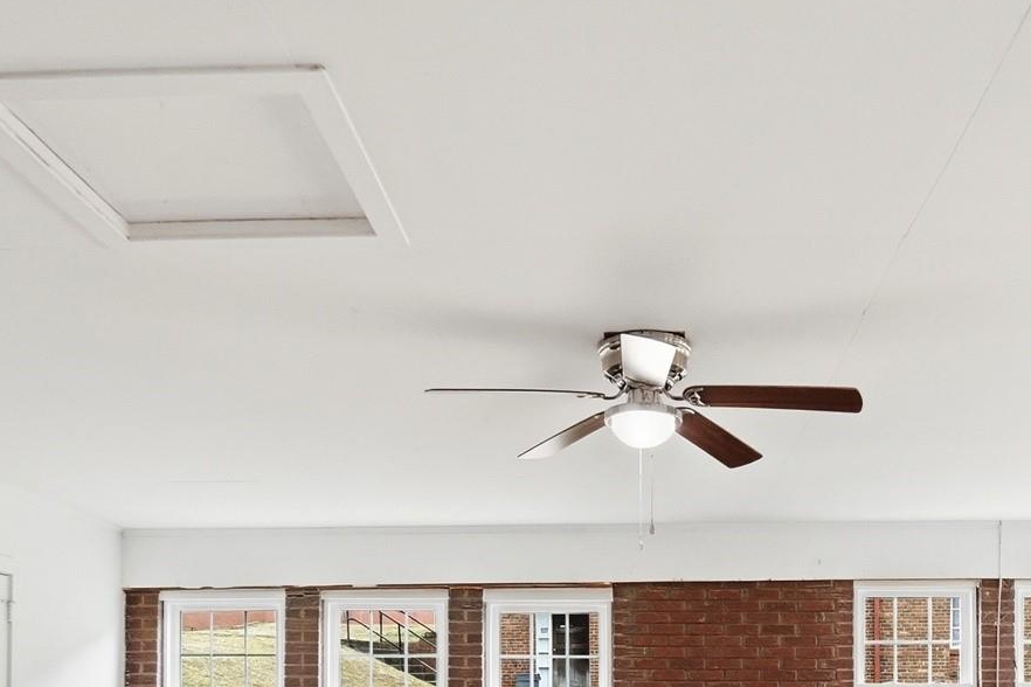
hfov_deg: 54.8
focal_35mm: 34
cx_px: 674
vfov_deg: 34.4
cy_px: 728
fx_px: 974
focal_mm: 10
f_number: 4
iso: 100
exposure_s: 1/160
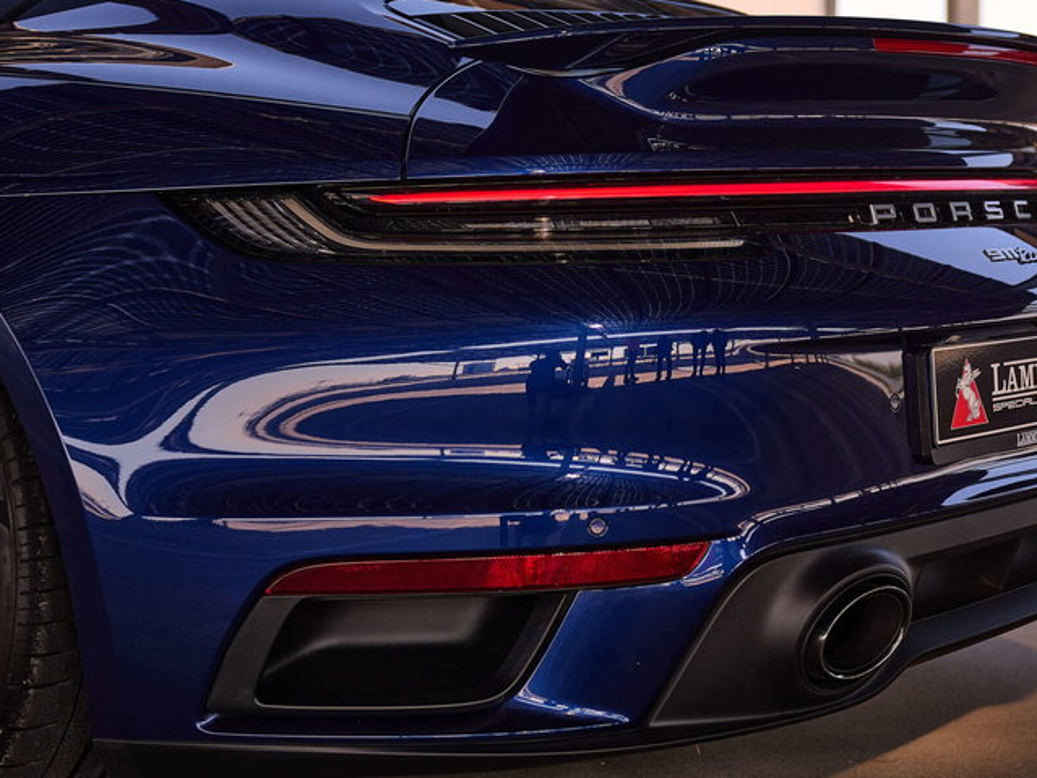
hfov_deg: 25.2
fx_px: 2306
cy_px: 318
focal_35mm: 77
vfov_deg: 19.1
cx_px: 667
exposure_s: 1/2000
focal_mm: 50
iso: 640
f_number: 2.8
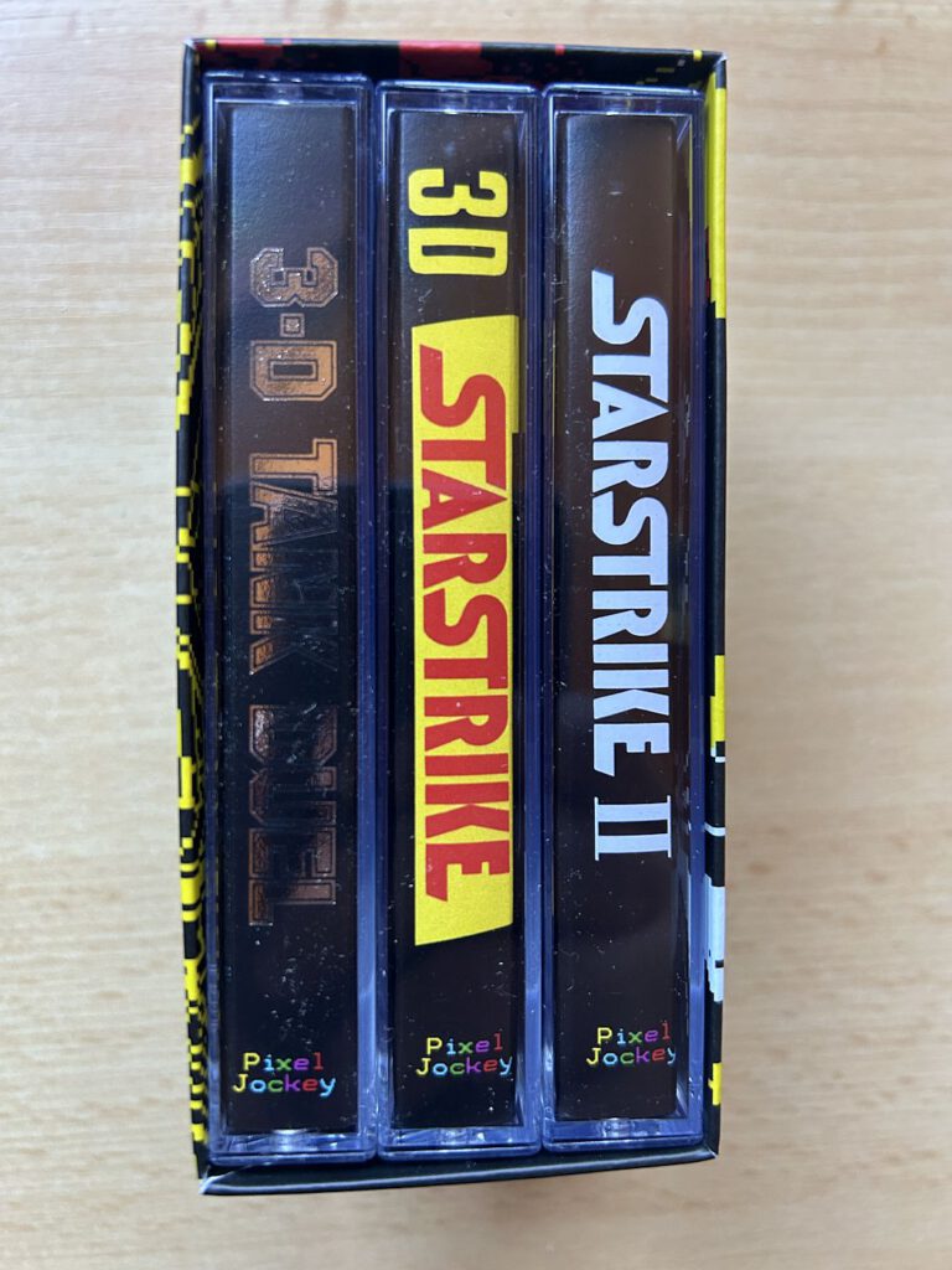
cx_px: 476
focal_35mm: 26
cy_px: 635
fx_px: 953
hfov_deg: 53.1
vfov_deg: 67.3
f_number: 1.5
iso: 200
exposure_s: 1/60
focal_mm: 5.7
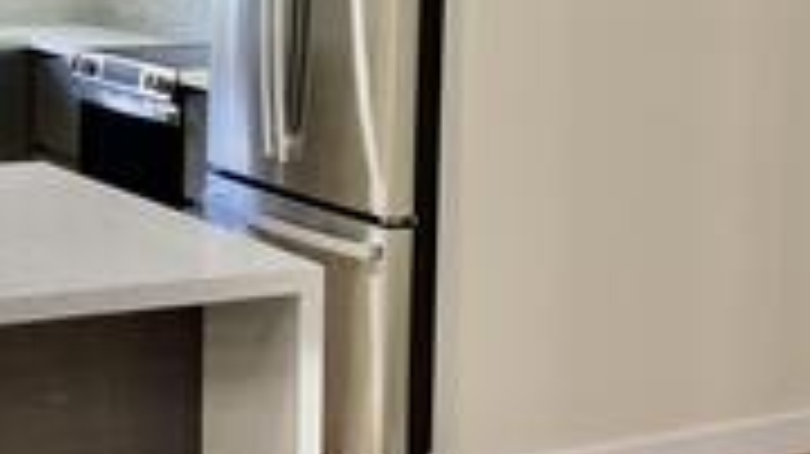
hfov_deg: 26.9
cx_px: 32
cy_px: 9
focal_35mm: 75
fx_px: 1610
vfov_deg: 15.8
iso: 80
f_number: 2.4
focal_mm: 3.3
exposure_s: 1/60
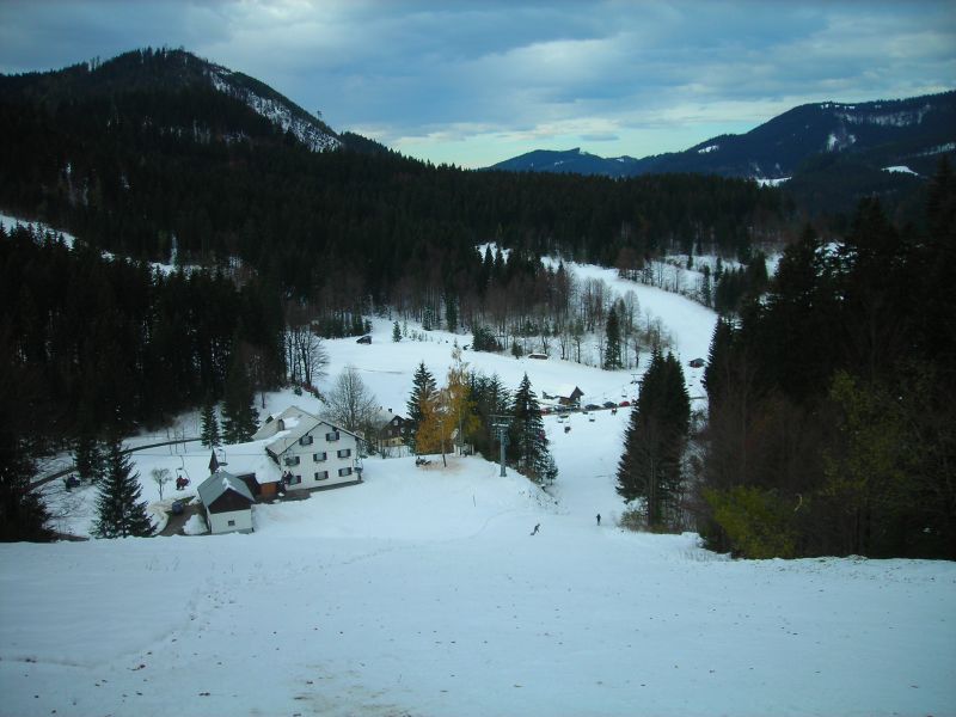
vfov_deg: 37.7
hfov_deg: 49.0
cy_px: 358
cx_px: 478
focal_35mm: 38
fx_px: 1049
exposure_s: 1/147
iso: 50
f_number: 6.4
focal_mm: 6.3
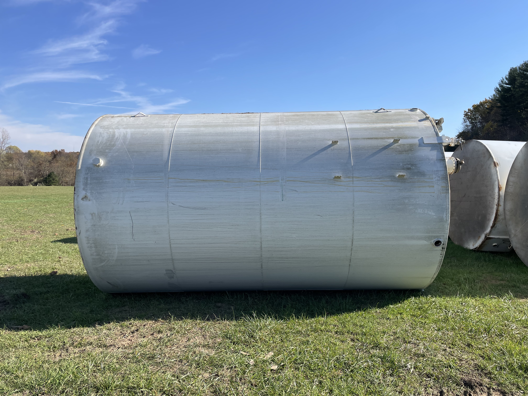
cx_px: 264
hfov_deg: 67.3
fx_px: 397
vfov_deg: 53.1
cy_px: 198
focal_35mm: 26
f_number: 1.6
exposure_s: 1/2882
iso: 32
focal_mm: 4.2
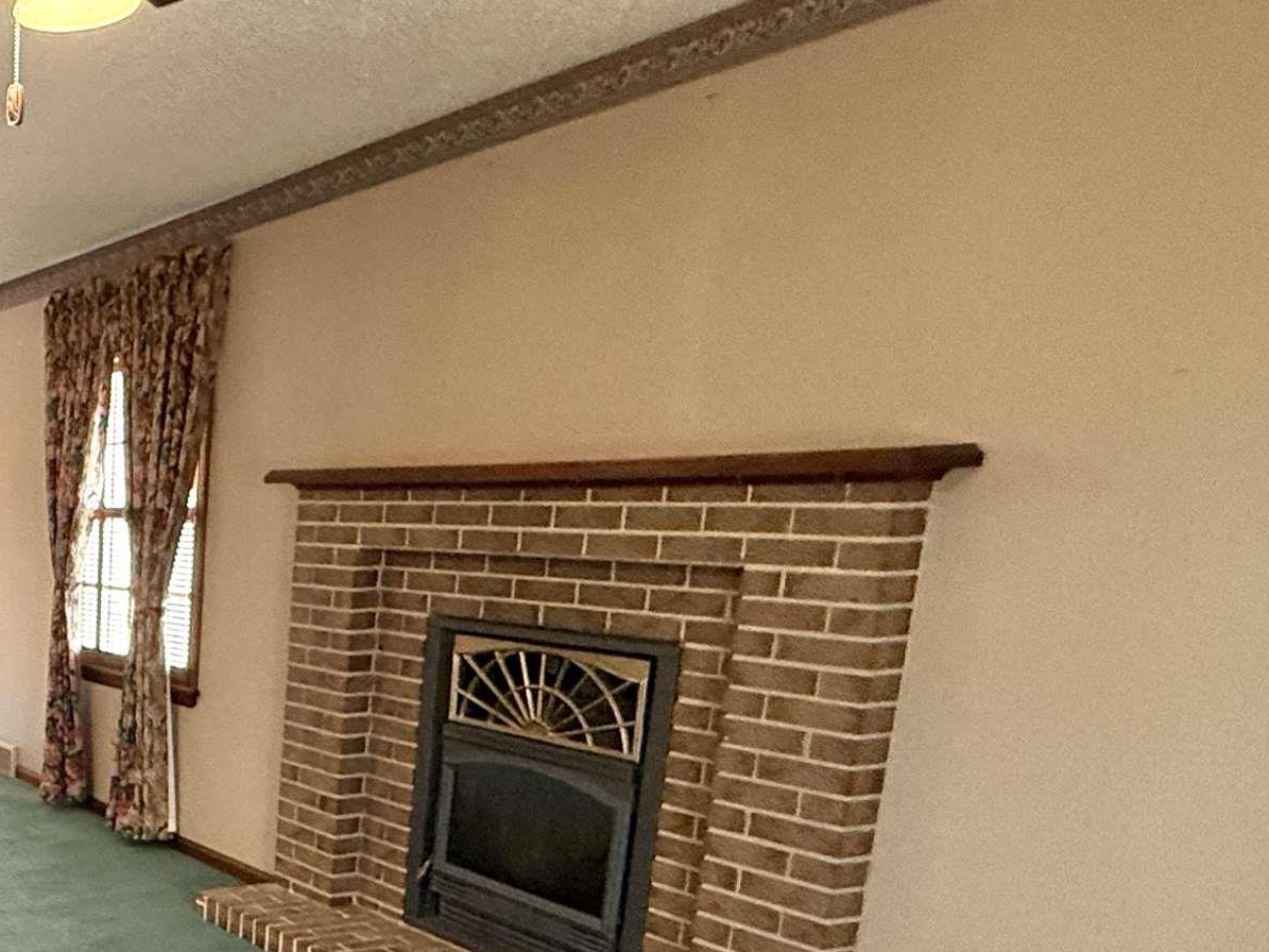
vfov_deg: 38.1
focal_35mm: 36
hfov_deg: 37.2
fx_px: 1320
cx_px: -295
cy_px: 769
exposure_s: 1/60
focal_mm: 2.22
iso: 400
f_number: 2.2
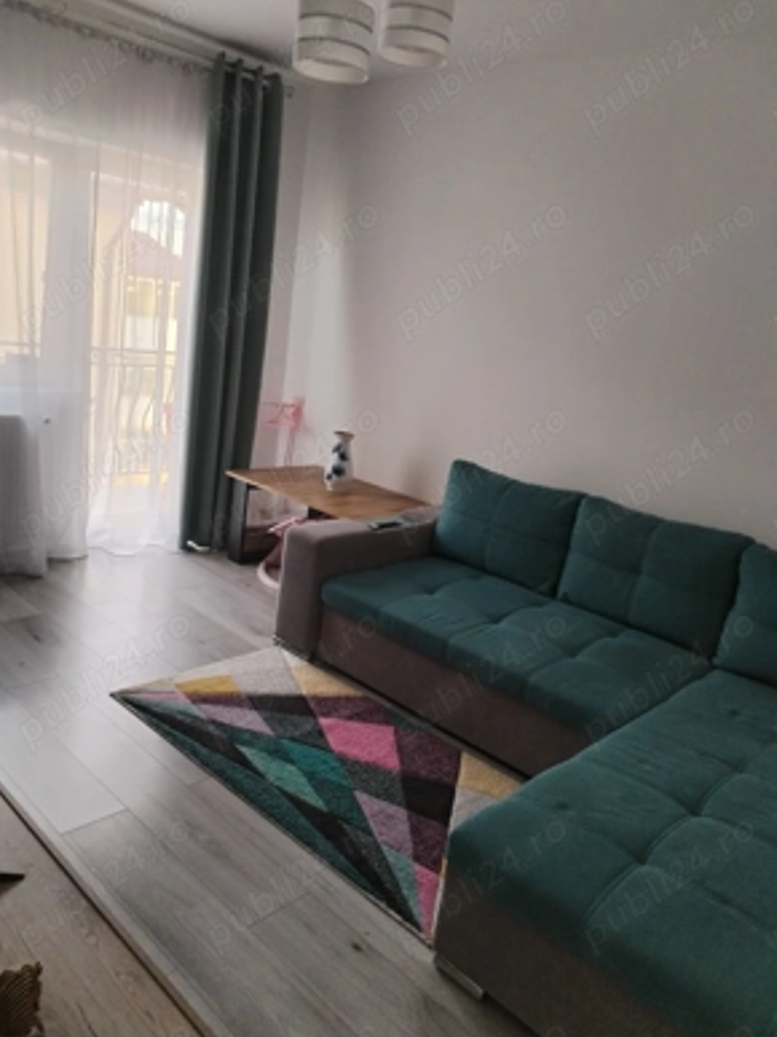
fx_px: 898
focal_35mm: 30
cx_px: 386
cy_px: 517
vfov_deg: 60.0
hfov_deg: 46.8
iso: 250
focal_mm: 4.75
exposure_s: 1/30
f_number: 1.8
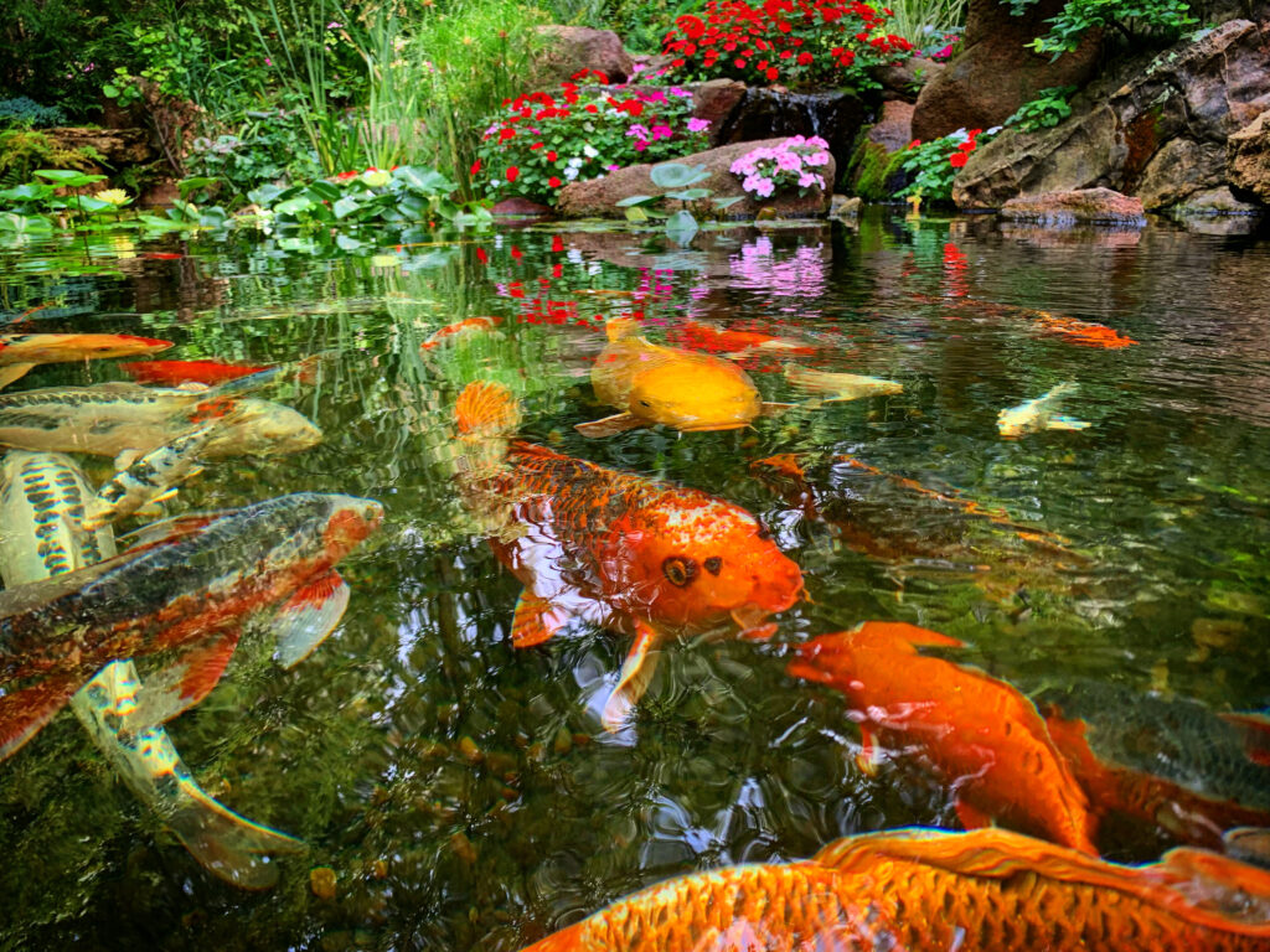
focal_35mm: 26
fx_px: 954
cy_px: 476
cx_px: 635
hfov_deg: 67.3
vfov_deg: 53.1
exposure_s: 1/121
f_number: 1.8
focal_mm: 4.25
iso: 50
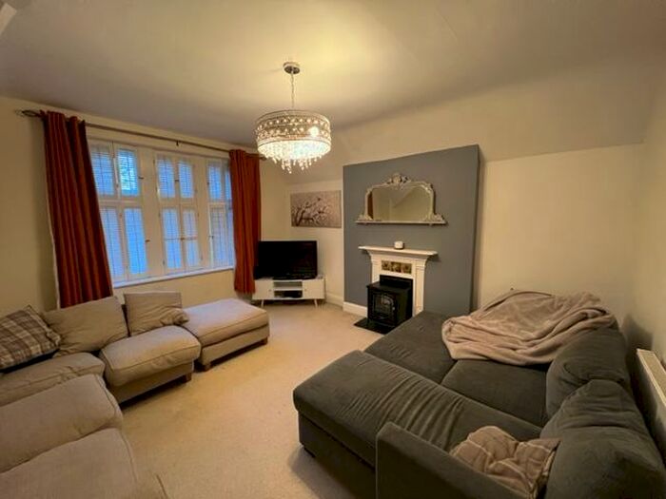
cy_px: 250
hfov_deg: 106.2
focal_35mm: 13
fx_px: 250
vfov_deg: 89.9
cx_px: 333
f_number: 1.8
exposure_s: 1/50
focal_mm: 1.57
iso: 500
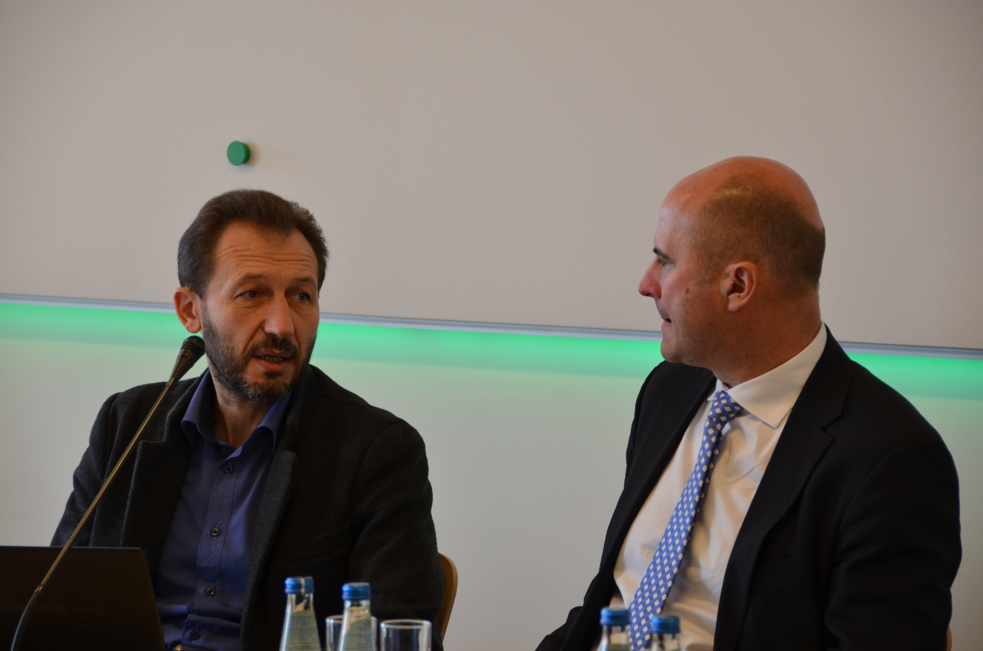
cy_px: 326
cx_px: 492
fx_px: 4292
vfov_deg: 8.7
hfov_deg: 13.1
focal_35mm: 158
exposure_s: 1/60
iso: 560
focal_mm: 105
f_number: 5.3
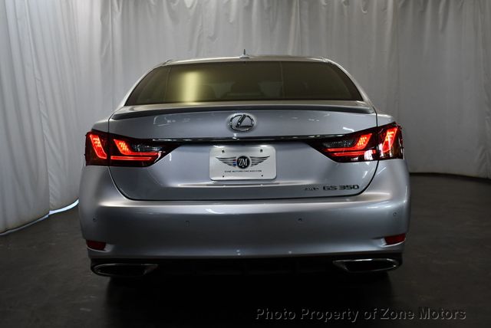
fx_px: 546
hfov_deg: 48.4
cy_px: 164
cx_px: 246
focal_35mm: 40
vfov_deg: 33.5
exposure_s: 1/250
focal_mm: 20
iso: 500
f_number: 3.8
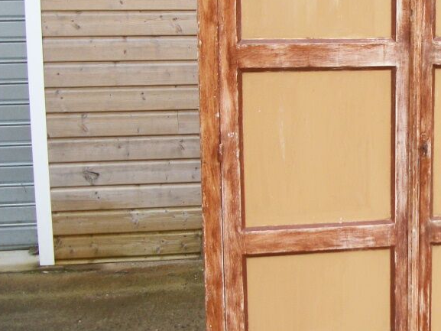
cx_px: 432
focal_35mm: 71
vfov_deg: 20.7
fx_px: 905
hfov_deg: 26.1
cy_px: 137
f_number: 2.9
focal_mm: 5.7
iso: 80
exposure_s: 1/200
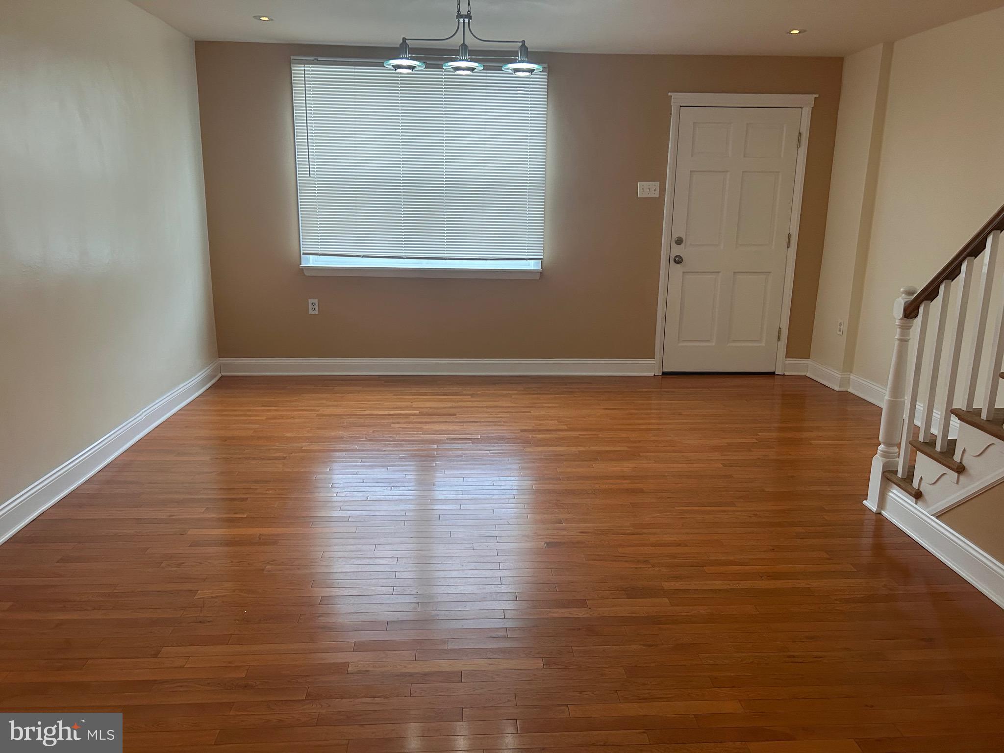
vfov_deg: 53.1
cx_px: 502
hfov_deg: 67.3
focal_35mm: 26
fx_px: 754
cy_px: 376
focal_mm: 5.7
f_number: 1.5
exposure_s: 1/60
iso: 200
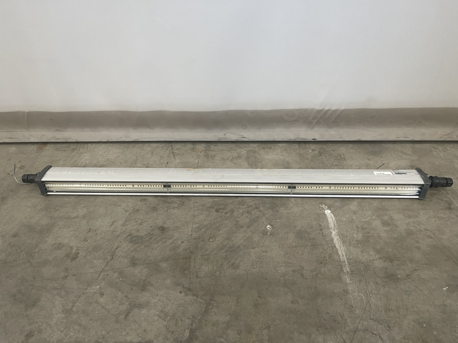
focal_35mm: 25
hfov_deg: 69.4
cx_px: 229
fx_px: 331
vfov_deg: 54.9
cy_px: 172
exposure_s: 1/86
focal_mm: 5.1
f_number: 1.6
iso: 125
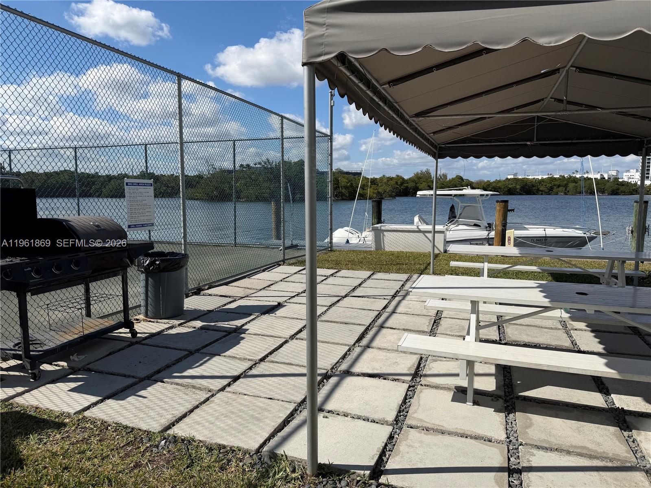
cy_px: 244
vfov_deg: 56.8
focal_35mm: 24
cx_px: 326
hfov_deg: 71.6
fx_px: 451
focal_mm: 6.76
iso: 80
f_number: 1.78
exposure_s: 1/8130
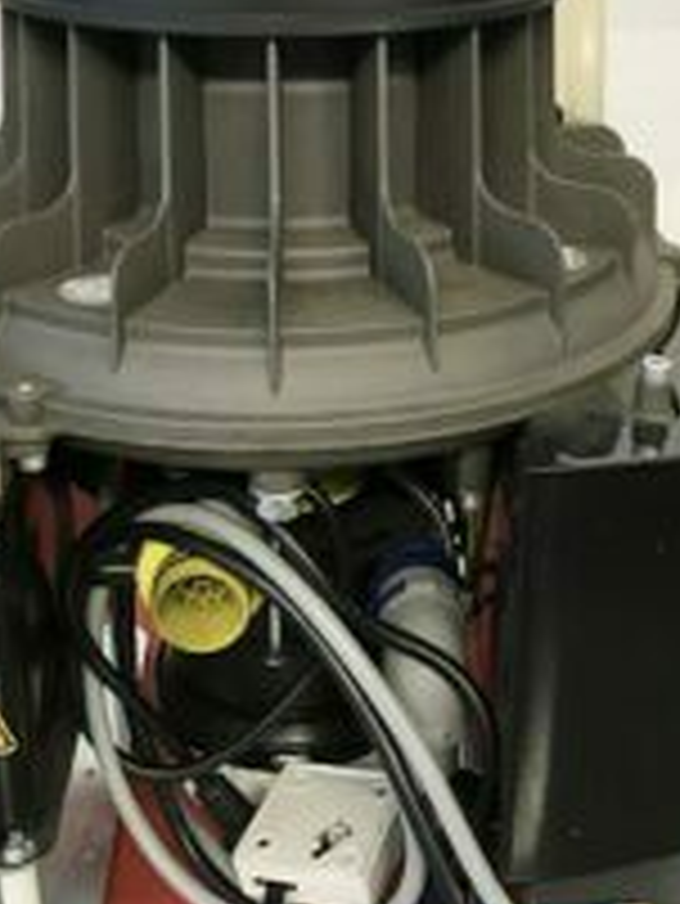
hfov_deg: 28.6
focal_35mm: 51
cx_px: 340
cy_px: 335
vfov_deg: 37.2
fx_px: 1334
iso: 64
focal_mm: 3.99
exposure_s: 1/17
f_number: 1.8
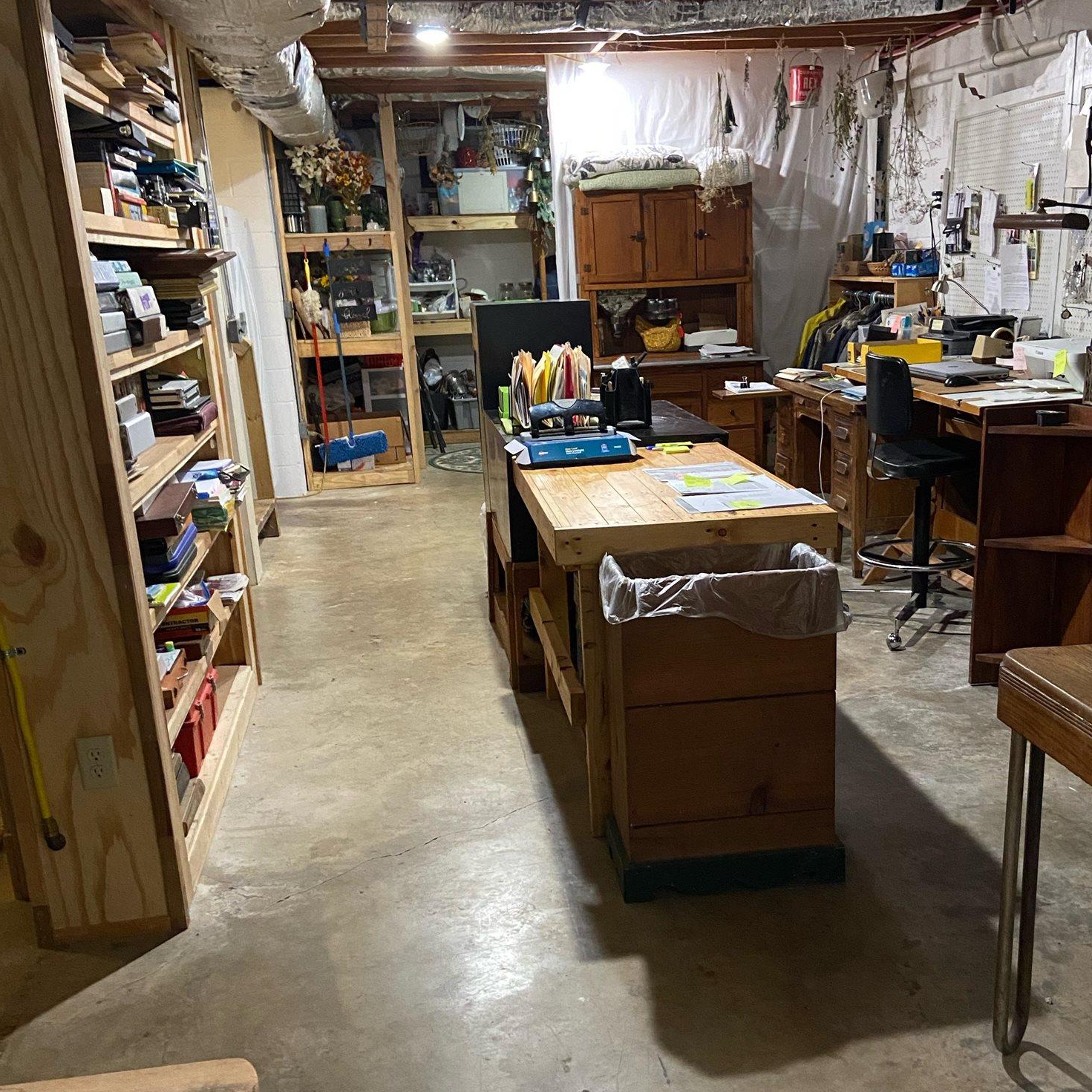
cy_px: 664
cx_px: 619
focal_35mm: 36
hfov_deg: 45.9
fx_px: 1285
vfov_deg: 45.8
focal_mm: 4.25
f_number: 1.8
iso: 640
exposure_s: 1/40
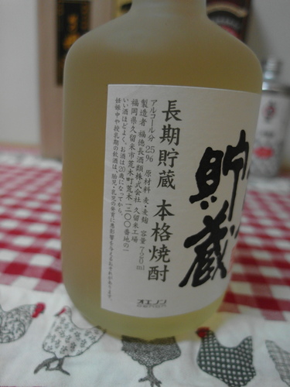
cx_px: 145
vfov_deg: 71.6
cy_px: 194
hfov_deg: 56.8
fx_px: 268
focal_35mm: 24
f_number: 1.4
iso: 400
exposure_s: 1/20
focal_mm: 5.2
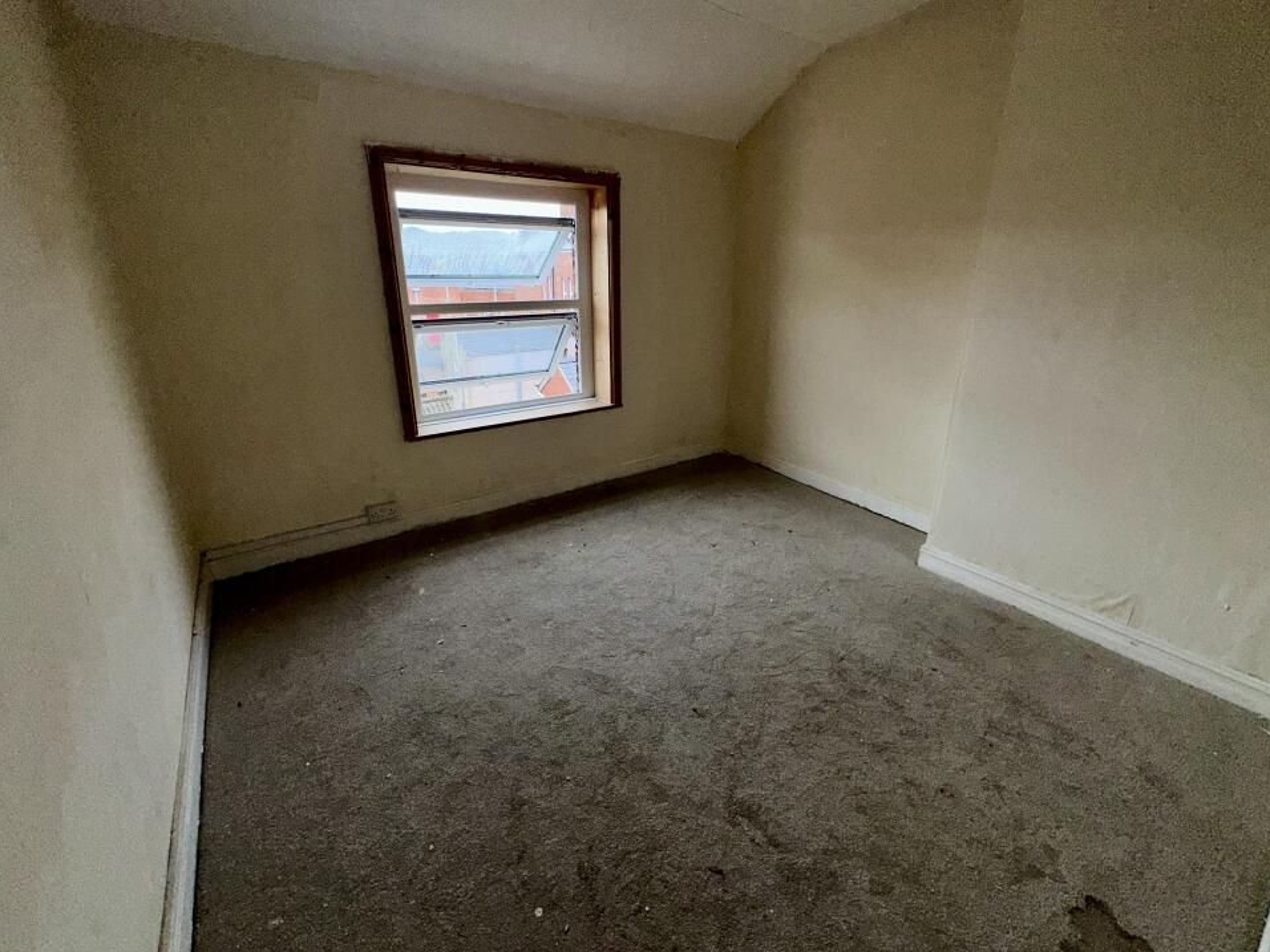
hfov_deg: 98.2
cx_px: 636
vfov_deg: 81.7
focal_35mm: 15
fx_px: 550
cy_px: 446
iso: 32
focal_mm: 2.22
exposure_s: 1/141
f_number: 2.2
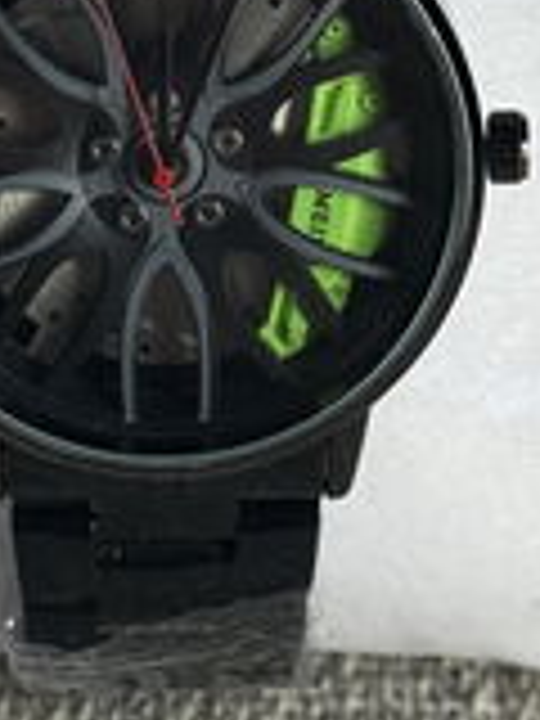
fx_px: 3328
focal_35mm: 160
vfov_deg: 12.3
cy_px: 376
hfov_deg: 9.3
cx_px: 162
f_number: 1.78
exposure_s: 1/200
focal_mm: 6.76
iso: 64
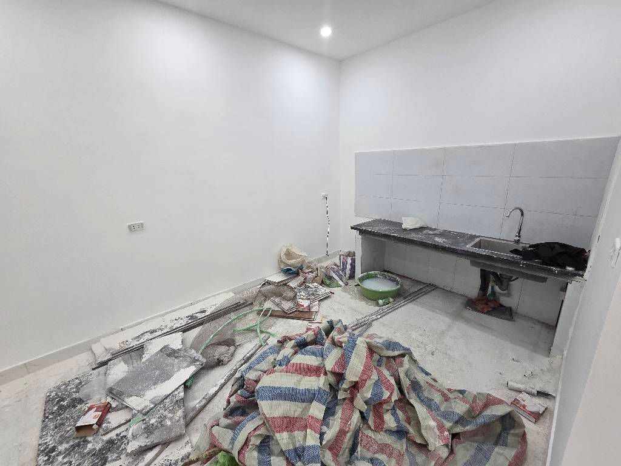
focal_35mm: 13
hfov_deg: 106.2
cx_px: 310
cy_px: 233
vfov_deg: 89.9
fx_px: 233
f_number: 2.2
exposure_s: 1/100
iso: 200
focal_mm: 2.2
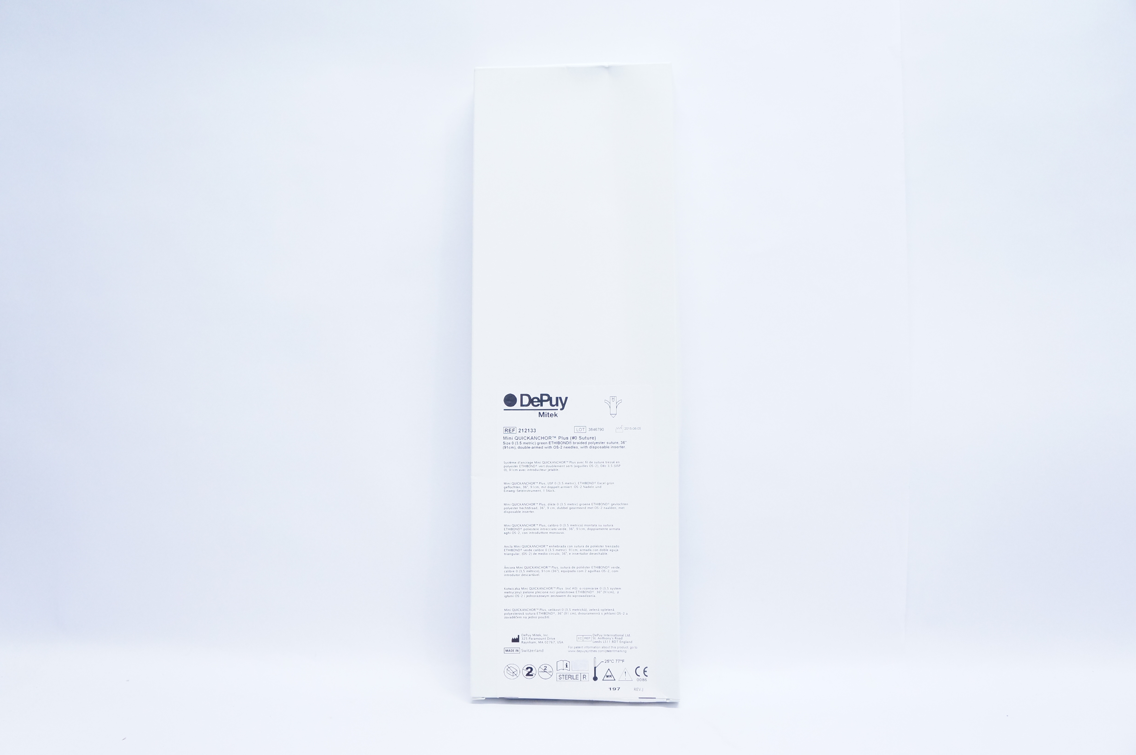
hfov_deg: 62.0
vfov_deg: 43.5
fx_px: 946
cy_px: 378
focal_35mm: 30
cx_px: 568
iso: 1600
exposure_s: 1/200
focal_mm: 20
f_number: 4
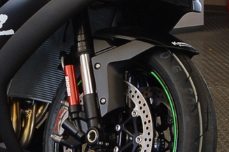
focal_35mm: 173
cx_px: 20
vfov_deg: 7.9
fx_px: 1099
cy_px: 43
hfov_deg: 11.8
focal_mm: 42
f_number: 5.6
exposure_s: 1/20
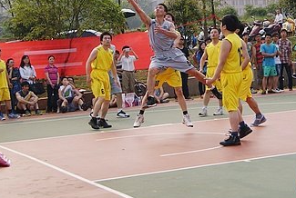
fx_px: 684
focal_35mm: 83
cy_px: 42
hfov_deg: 24.2
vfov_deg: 16.4
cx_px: 217
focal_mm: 30
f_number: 4.5
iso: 100
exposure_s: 1/800
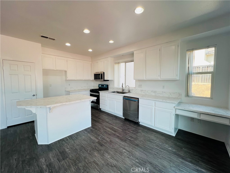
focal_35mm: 13
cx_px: 115
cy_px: 86
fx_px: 86
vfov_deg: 89.9
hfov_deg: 106.2
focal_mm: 1.57
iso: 50
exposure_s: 1/120
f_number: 1.8
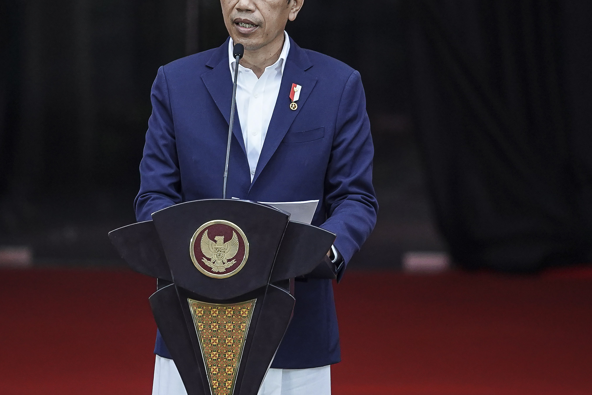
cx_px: 217
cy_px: 170
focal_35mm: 442
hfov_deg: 4.7
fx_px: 7268
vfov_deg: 3.1
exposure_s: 1/500
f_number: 2.8
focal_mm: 200
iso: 1250
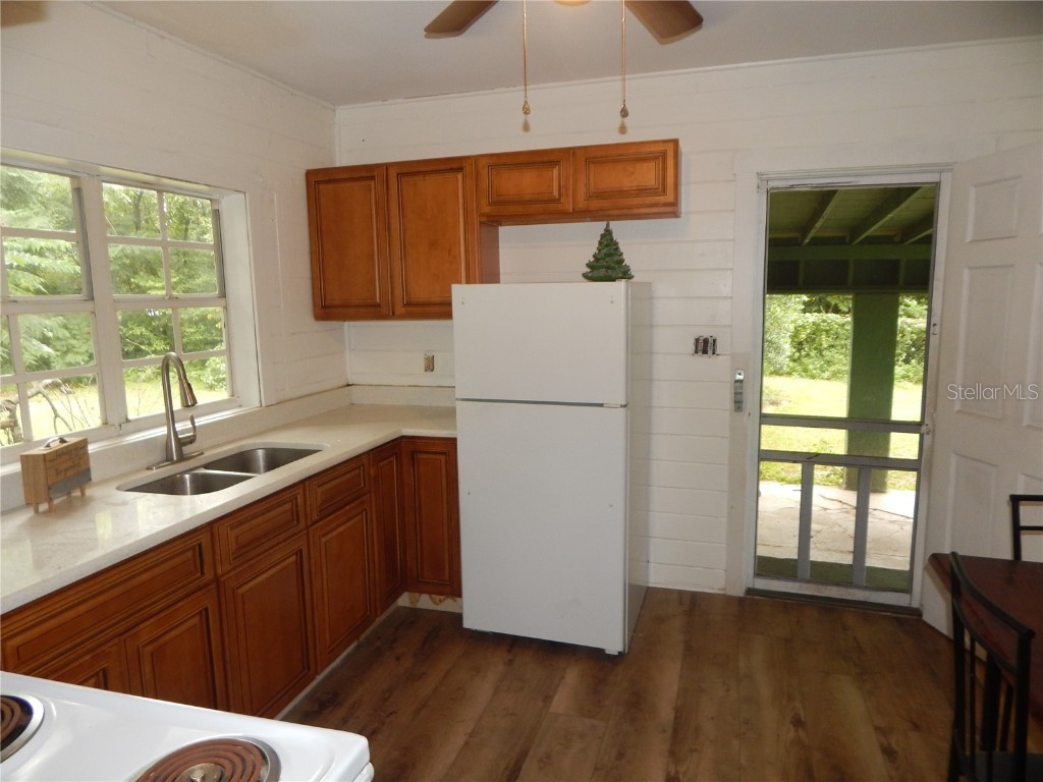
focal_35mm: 22
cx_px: 522
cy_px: 391
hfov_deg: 76.4
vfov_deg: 61.1
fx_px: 663
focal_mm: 4
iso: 200
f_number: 3
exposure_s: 1/30
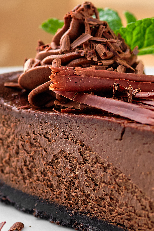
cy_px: 92
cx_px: 38
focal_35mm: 192
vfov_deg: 10.7
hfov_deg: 7.1
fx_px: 1232
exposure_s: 1/160
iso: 200
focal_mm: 50
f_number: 4
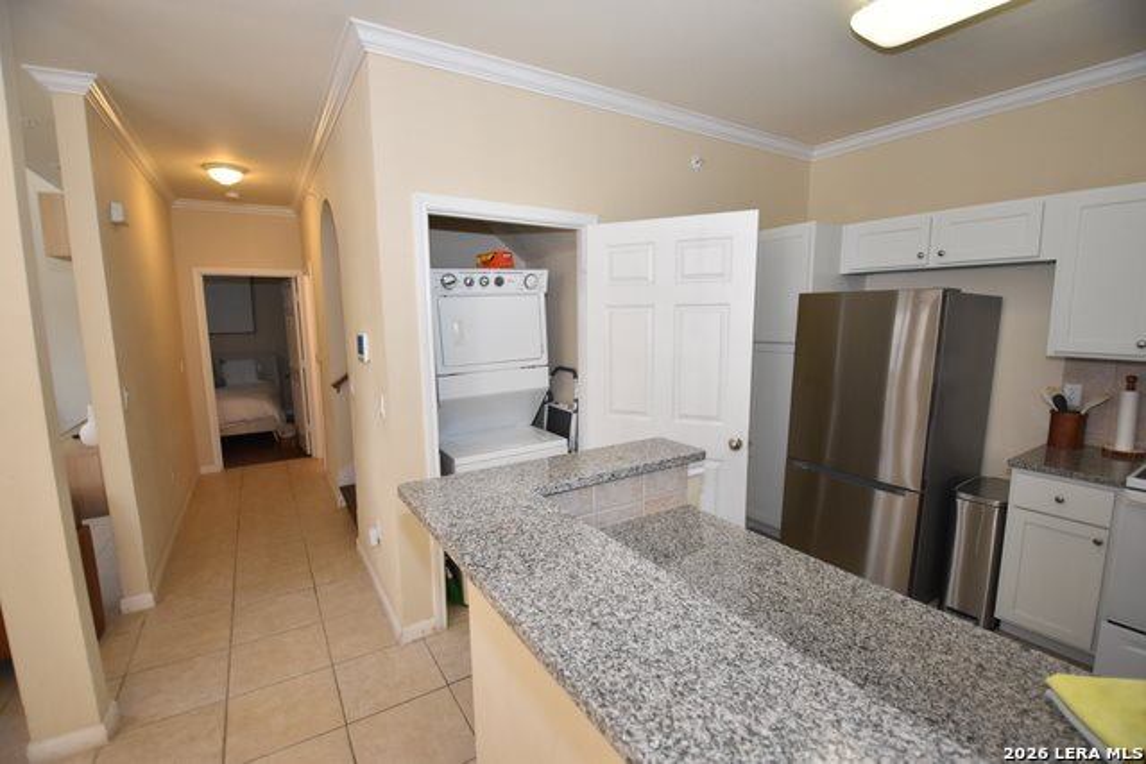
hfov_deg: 100.4
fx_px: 478
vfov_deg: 77.4
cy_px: 382
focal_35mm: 15
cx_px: 573
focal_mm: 10
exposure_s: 1/125
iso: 800
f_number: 4
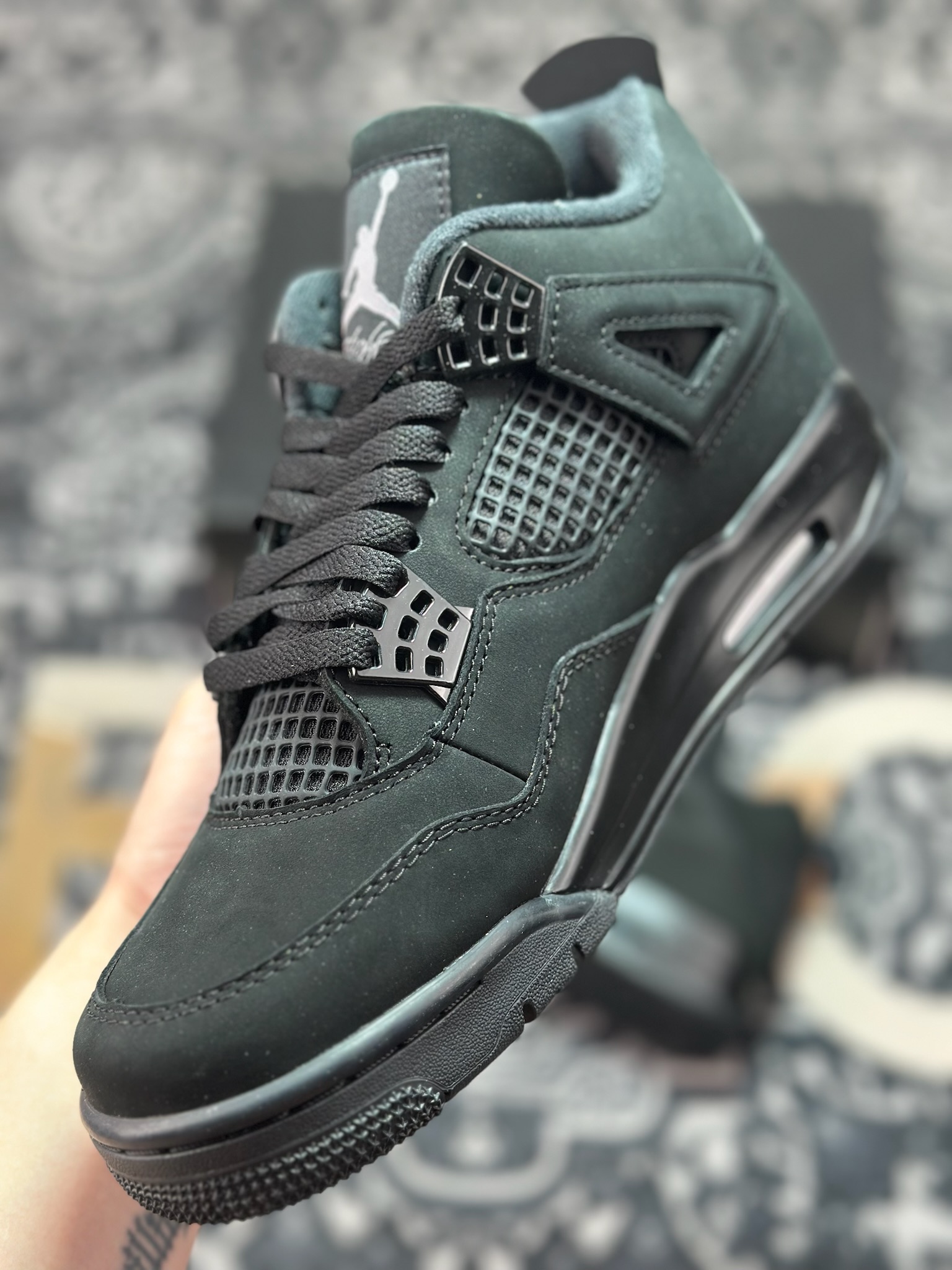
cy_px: 635
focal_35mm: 48
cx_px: 476
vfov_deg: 39.7
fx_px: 1760
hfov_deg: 30.3
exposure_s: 1/100
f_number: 1.78
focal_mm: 6.86
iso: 64
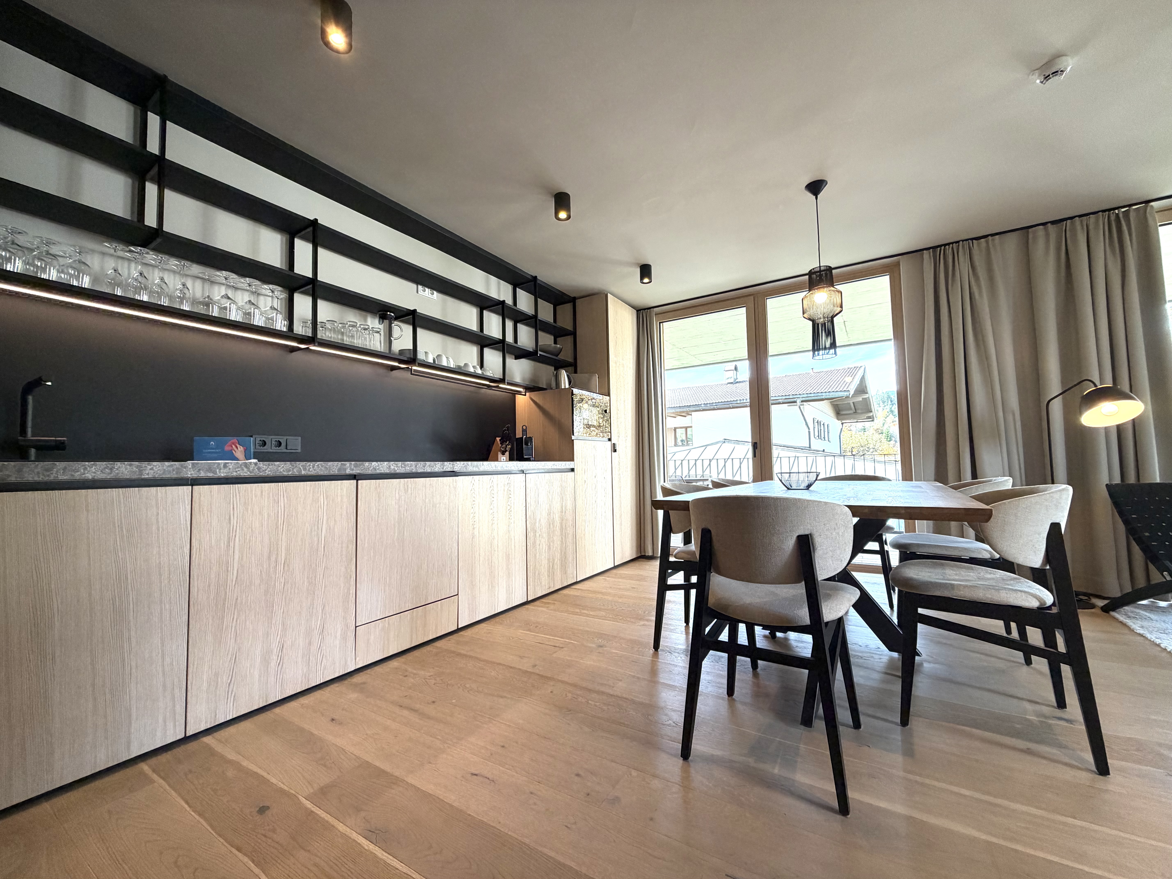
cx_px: 586
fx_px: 474
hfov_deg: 102.1
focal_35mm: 14
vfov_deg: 85.7
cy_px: 440
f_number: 2.2
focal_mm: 2.22
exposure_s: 1/100
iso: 200
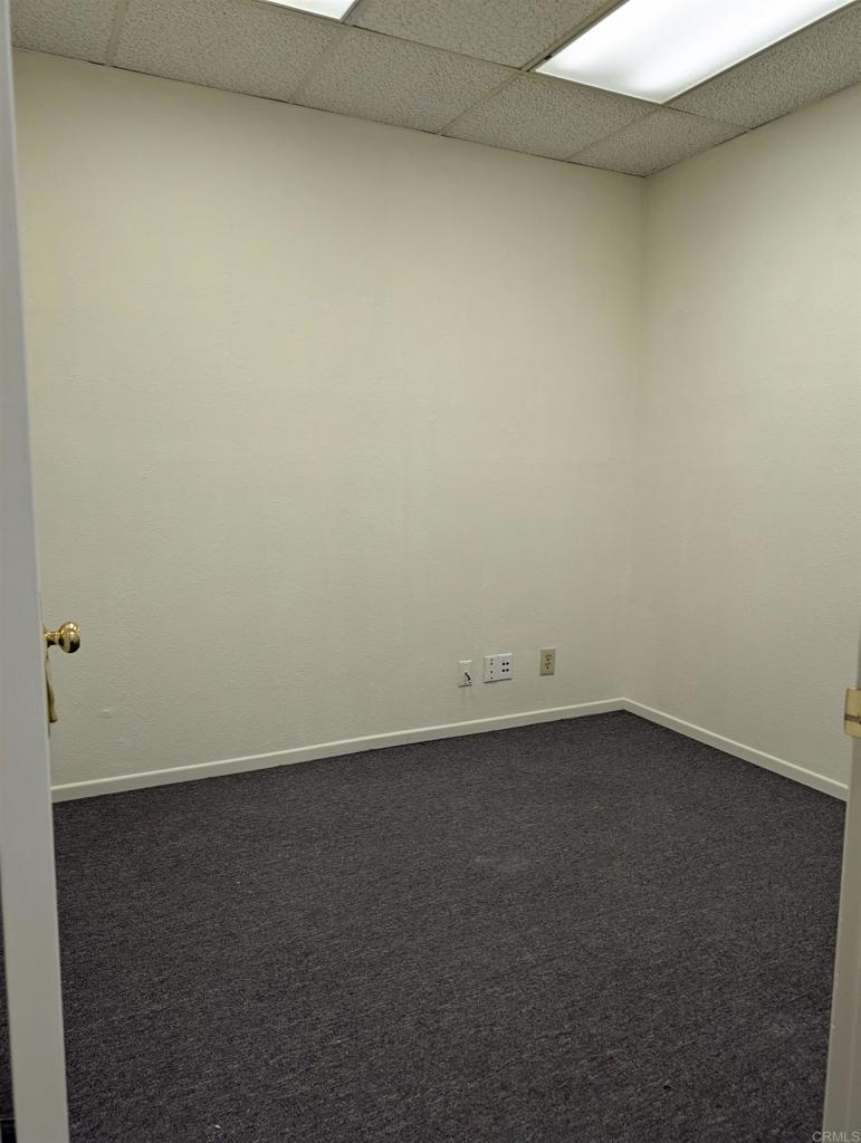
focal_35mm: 24
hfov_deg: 56.9
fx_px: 794
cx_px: 430
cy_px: 572
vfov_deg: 71.5
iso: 18
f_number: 1.68
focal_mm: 6.9
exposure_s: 1/24
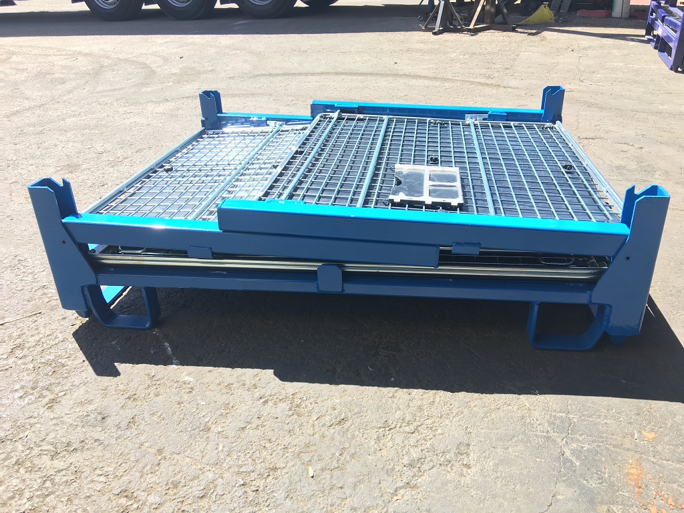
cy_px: 256
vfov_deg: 48.2
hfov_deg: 61.7
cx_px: 342
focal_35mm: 29
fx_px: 573
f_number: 2.2
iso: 25
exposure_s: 1/425
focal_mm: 4.15
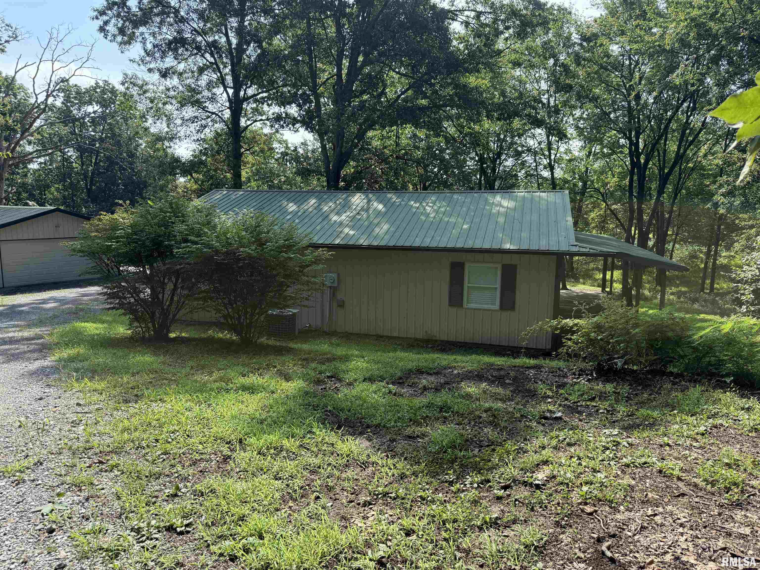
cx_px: 380
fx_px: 527
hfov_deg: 71.6
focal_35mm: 24
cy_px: 285
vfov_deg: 56.8
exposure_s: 1/1653
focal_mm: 6.76
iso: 100
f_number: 1.78
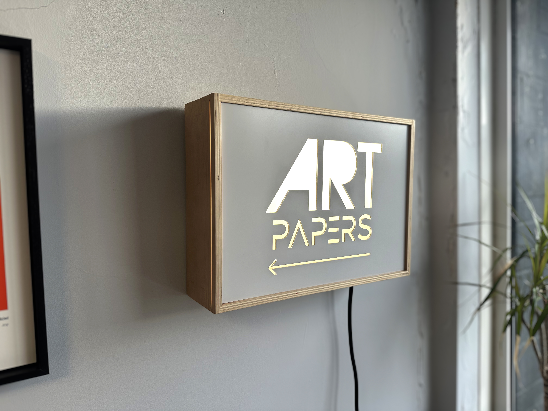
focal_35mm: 24
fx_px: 380
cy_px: 206
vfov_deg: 56.8
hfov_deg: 71.6
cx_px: 274
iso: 64
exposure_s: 1/100
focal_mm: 6.86
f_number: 1.78
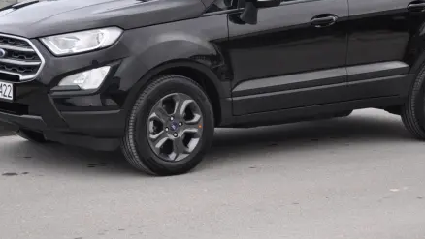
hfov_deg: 19.4
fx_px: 1240
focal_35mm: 110
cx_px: 229
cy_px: 49
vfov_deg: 11.0
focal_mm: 48
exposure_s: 1/100
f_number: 5
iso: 400
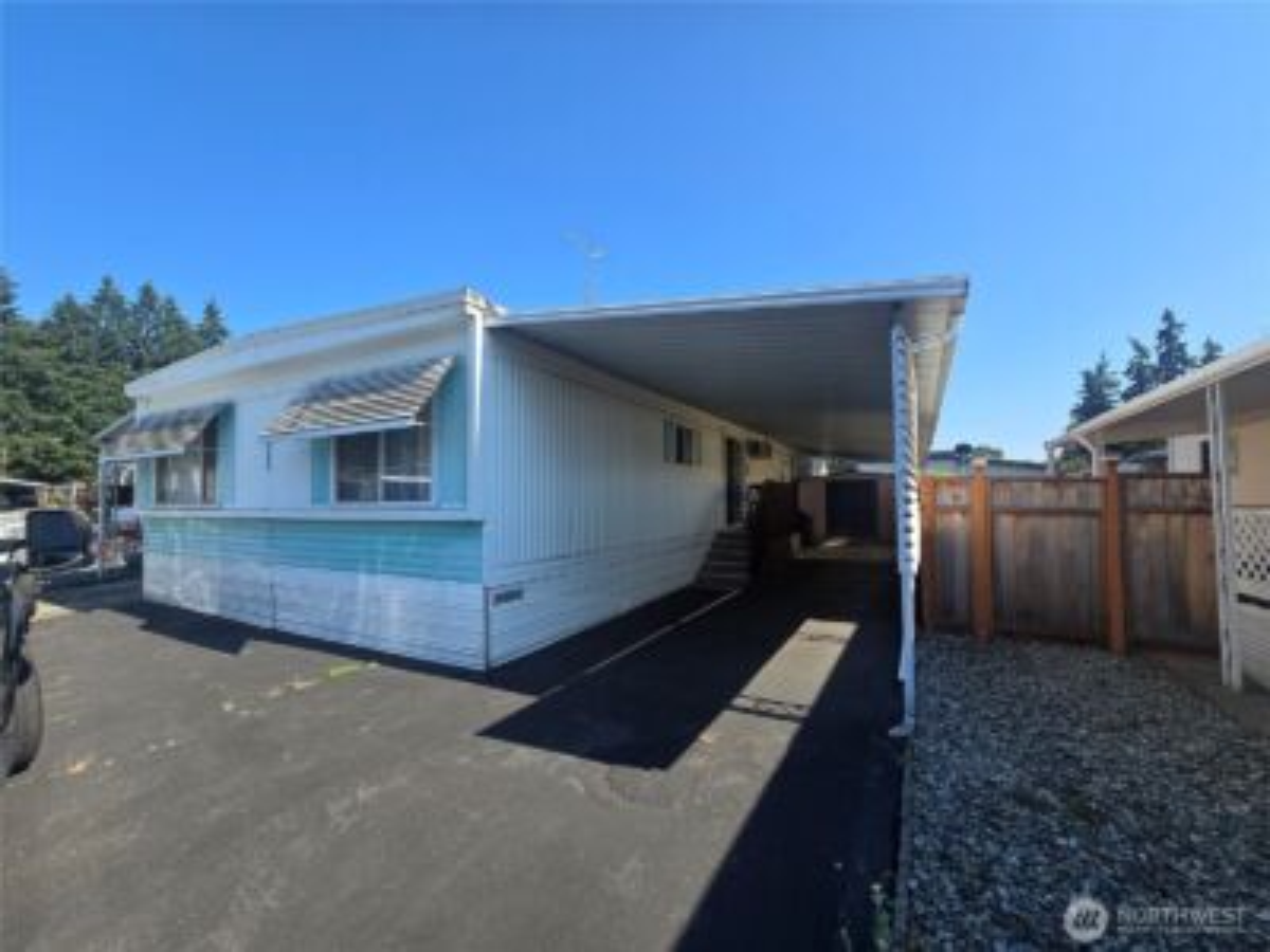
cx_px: 635
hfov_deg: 106.2
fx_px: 477
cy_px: 476
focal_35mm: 13
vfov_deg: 89.9
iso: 80
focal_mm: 2.2
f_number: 2.2
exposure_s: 1/2000
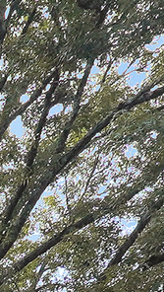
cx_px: -705
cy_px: 801
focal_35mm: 171
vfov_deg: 10.1
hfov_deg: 5.3
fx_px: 1320
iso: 100
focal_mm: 10.5
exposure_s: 1/320
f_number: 5.6
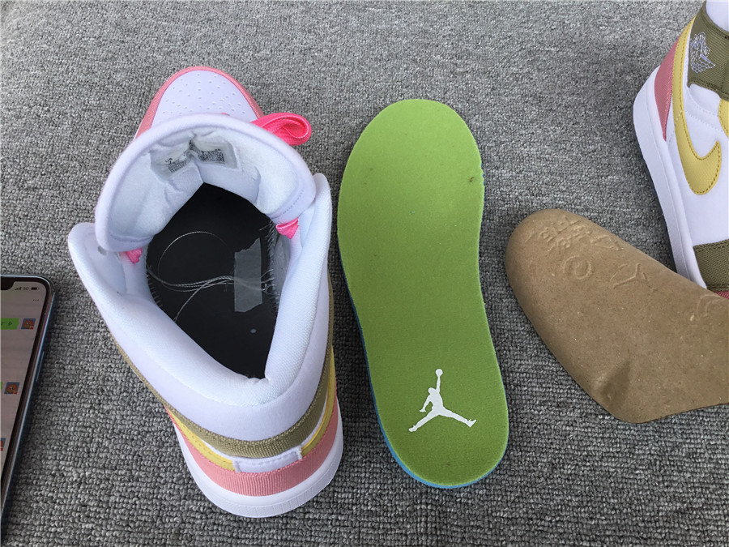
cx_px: 364
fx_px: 653
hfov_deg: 58.4
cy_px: 274
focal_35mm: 31
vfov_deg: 45.4
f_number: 2.4
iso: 25
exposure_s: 1/455
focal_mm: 3.3
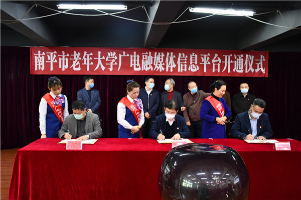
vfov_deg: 40.0
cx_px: 150
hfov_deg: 57.2
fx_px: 276
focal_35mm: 33
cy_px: 100
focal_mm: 22
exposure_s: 1/80
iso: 1600
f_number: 4.5
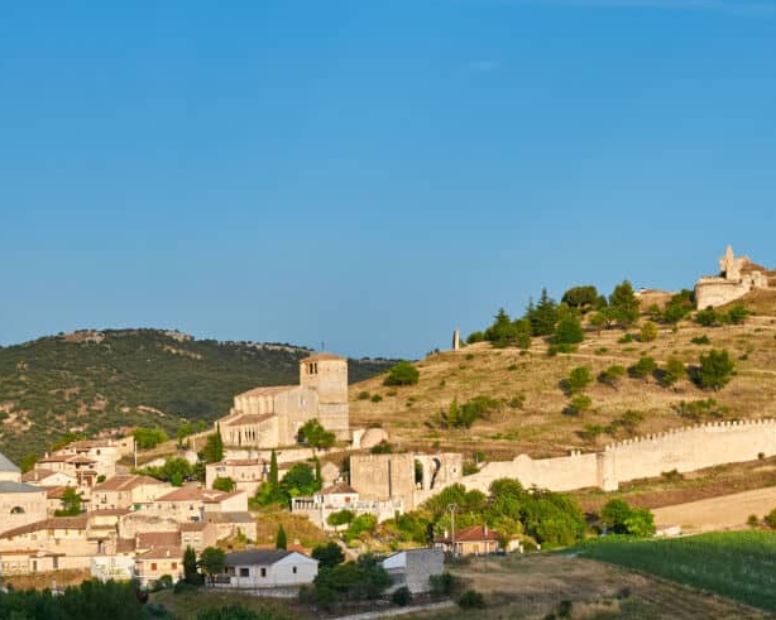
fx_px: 2801
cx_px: 440
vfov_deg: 12.6
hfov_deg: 15.8
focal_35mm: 122
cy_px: 326
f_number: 14
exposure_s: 1/60
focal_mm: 52
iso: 200
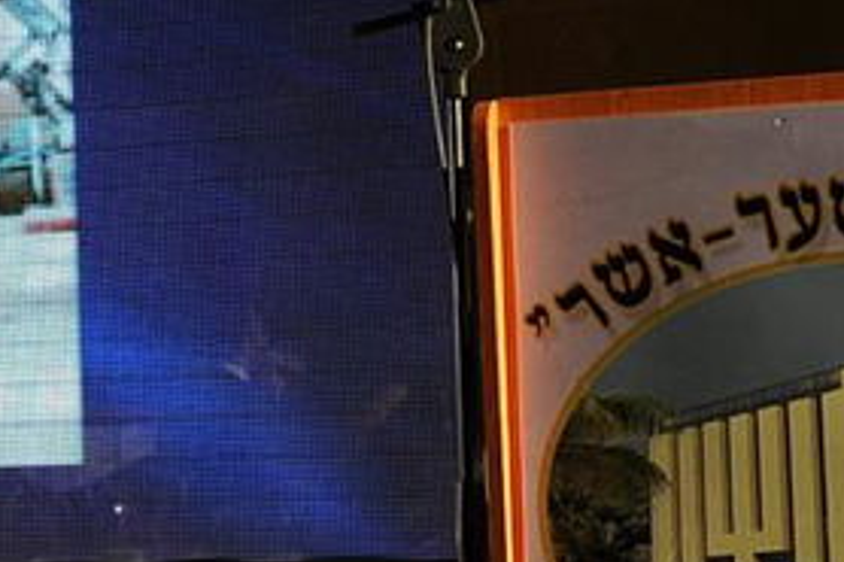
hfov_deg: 11.1
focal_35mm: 171
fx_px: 4006
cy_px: 76
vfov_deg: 8.0
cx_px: -720
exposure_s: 1/160
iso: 500
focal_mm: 34
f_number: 2.8
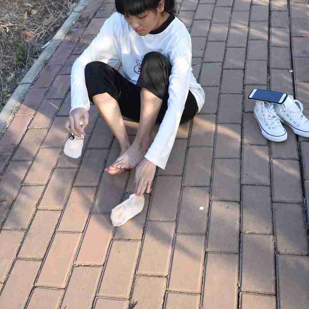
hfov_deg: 37.6
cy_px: 126
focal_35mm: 45
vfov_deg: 37.4
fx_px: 454
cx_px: 155
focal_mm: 35
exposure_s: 1/160
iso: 160
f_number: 5.6
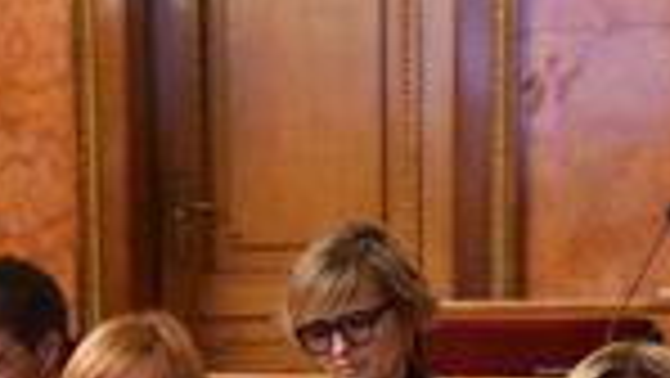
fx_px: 2435
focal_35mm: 137
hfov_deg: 15.6
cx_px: 157
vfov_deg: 8.7
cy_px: 572
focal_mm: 50
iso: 3200
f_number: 3.5
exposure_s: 1/50
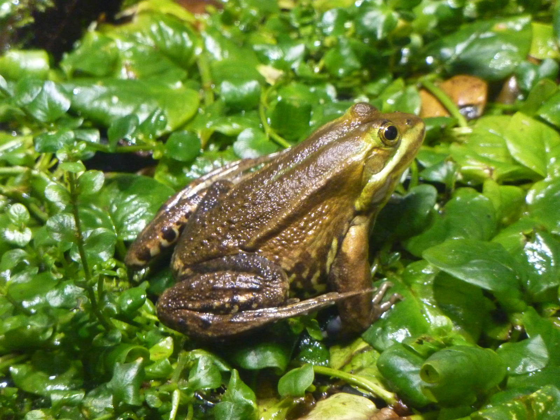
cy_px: 210
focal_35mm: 278
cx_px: 280
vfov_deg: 5.3
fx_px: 4497
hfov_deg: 7.1
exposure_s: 1/60
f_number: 4.8
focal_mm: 45.7
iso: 800
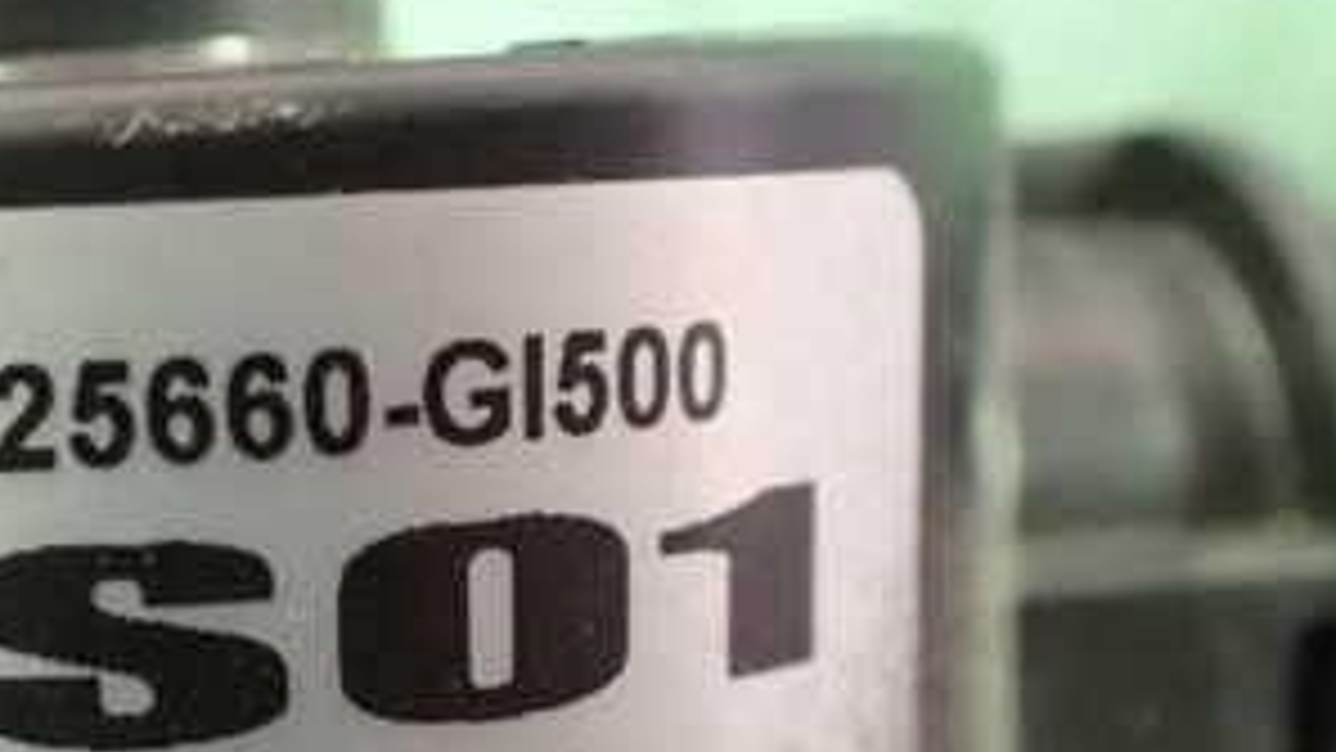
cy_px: 657
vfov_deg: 18.0
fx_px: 2338
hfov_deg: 30.4
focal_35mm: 66
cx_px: 108
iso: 1600
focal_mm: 5.4
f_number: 2.3
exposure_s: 1/30
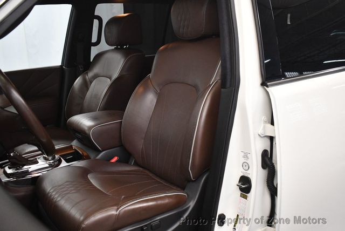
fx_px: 345
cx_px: 172
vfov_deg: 36.9
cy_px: 116
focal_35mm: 36
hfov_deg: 53.1
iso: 1600
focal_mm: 18
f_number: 3.5
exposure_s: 1/125
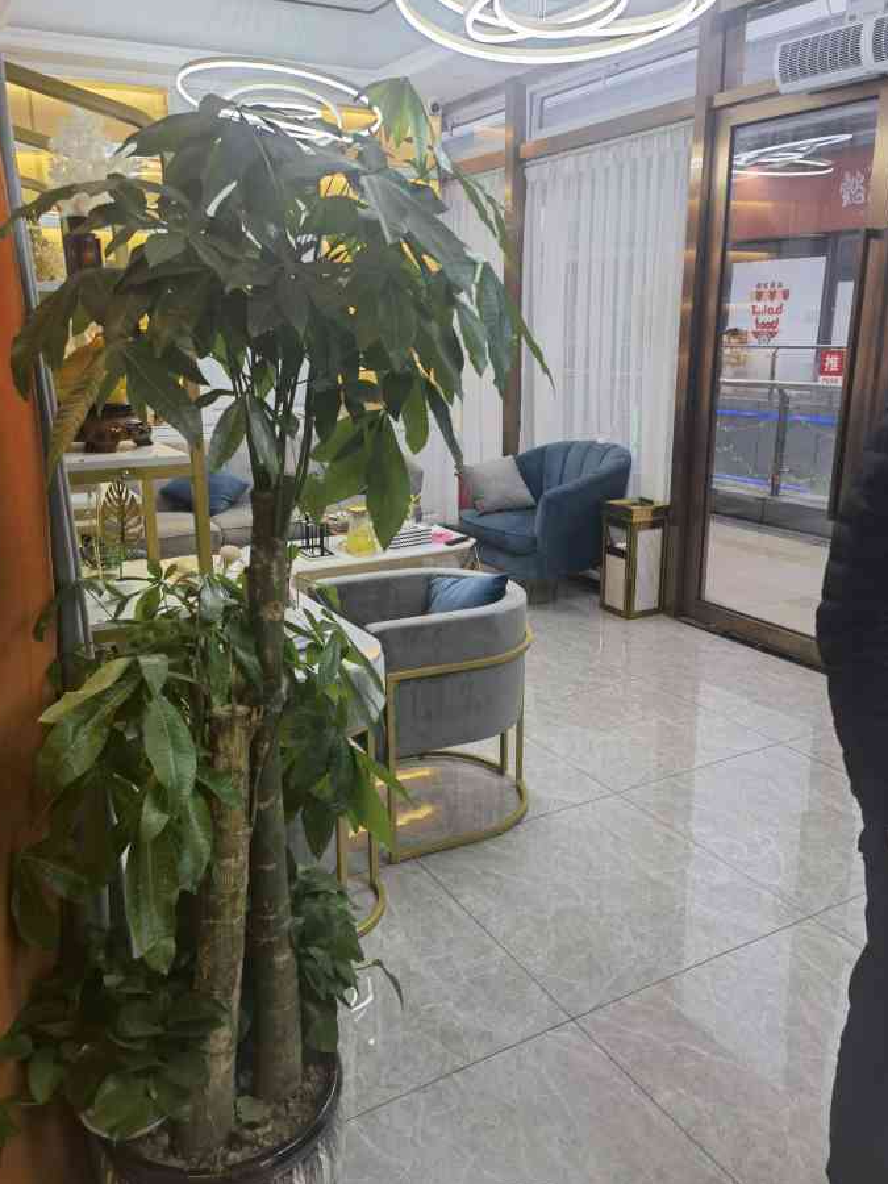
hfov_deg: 49.7
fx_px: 958
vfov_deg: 63.4
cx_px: 439
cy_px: 582
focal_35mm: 28
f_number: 1.9
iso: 64
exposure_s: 1/100
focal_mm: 6.67
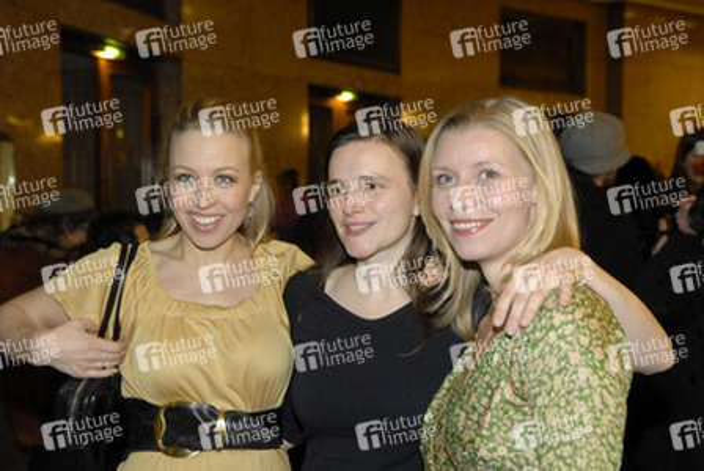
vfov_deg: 25.8
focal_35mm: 52
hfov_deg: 37.8
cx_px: 352
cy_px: 236
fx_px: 1028
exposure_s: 1/50
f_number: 3.5
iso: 500
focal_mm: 35
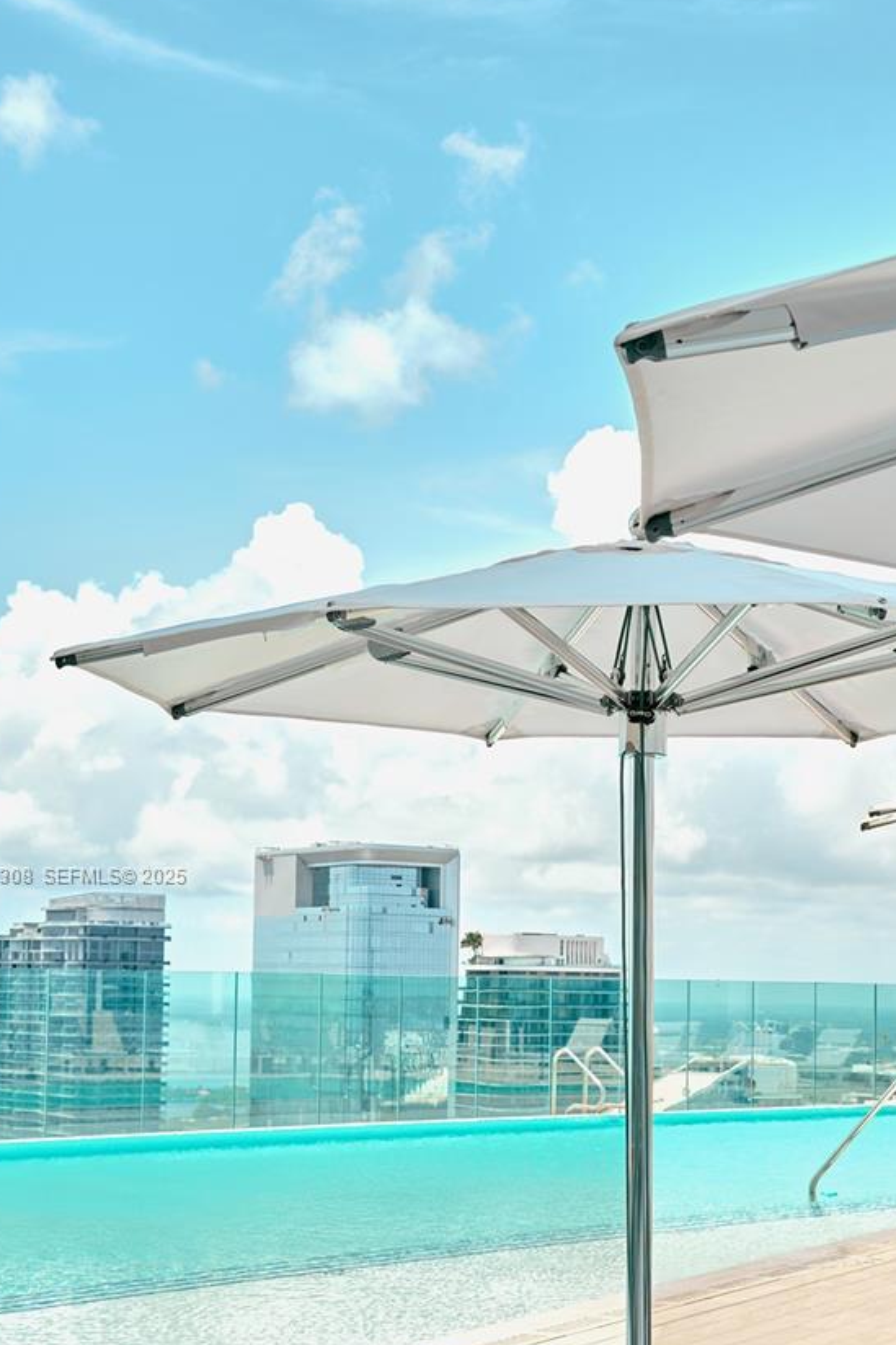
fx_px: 2502
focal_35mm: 67
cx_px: 576
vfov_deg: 29.9
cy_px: 877
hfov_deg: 20.3
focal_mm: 46
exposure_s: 1/640
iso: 125
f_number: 5.6
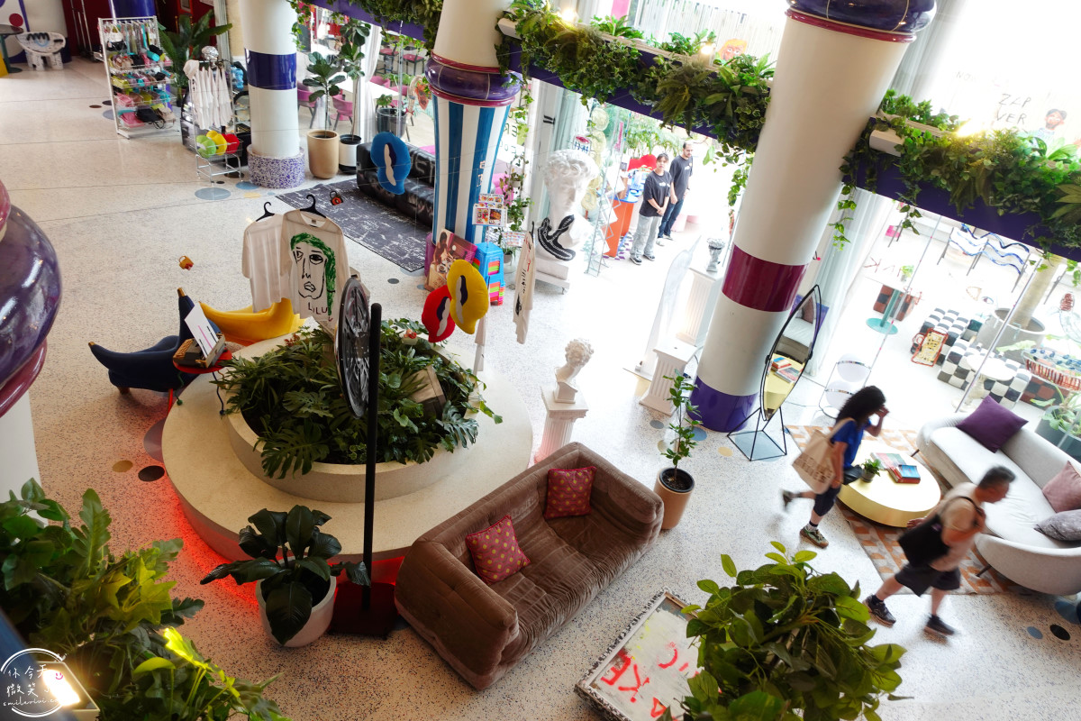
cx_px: 540
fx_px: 721
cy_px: 360
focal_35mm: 24
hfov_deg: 73.7
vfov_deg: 53.1
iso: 125
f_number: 2.8
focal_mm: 9.4
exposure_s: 1/50
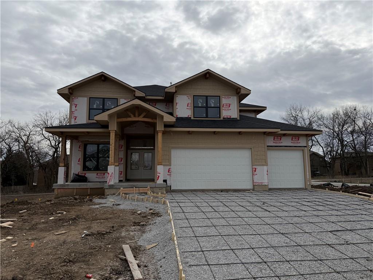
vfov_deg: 56.8
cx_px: 186
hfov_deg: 71.6
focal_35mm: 24
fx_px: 259
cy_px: 140
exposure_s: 1/8130
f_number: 1.78
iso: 80
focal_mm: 6.76
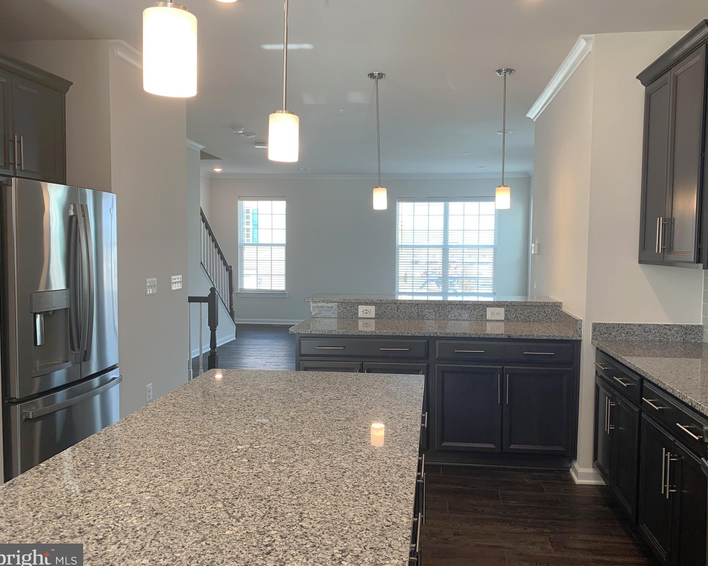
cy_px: 282
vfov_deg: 51.5
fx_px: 587
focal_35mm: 28
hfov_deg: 62.1
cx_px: 378
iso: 50
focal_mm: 4.25
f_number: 1.8
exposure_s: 1/120
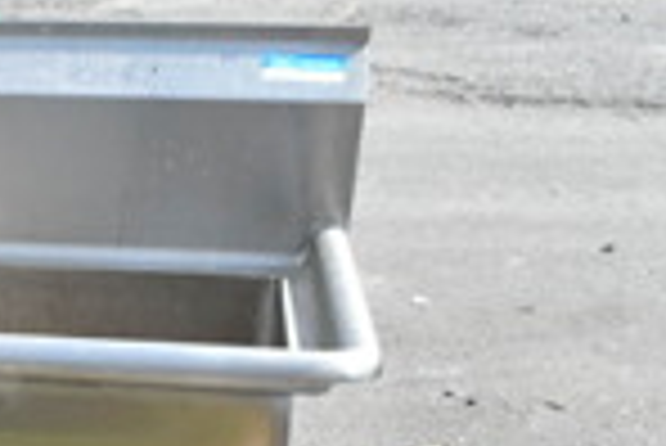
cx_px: -220
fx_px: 1611
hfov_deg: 21.0
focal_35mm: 87
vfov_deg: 15.2
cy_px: 536
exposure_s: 1/200
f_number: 7.1
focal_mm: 18
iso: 100
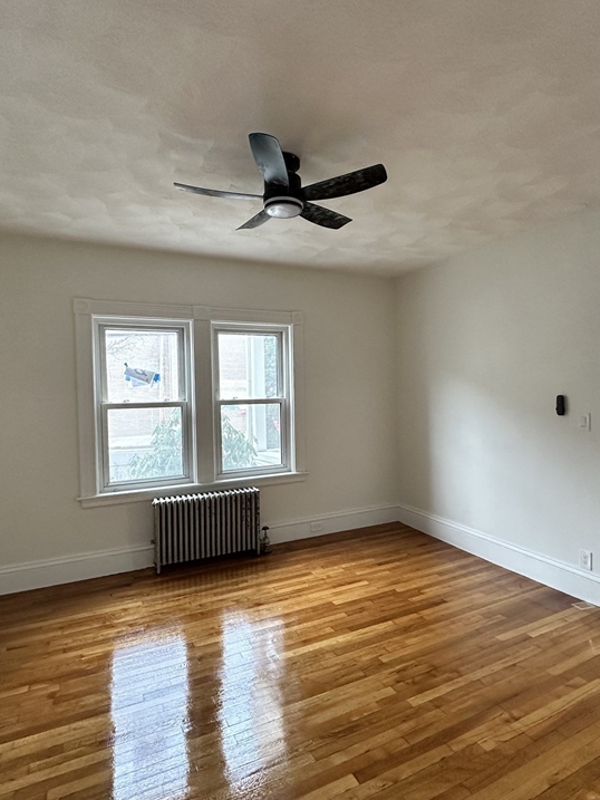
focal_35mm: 20
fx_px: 462
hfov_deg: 65.9
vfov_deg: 81.7
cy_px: 402
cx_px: 318
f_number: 2.2
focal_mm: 2.22
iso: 320
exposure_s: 1/120
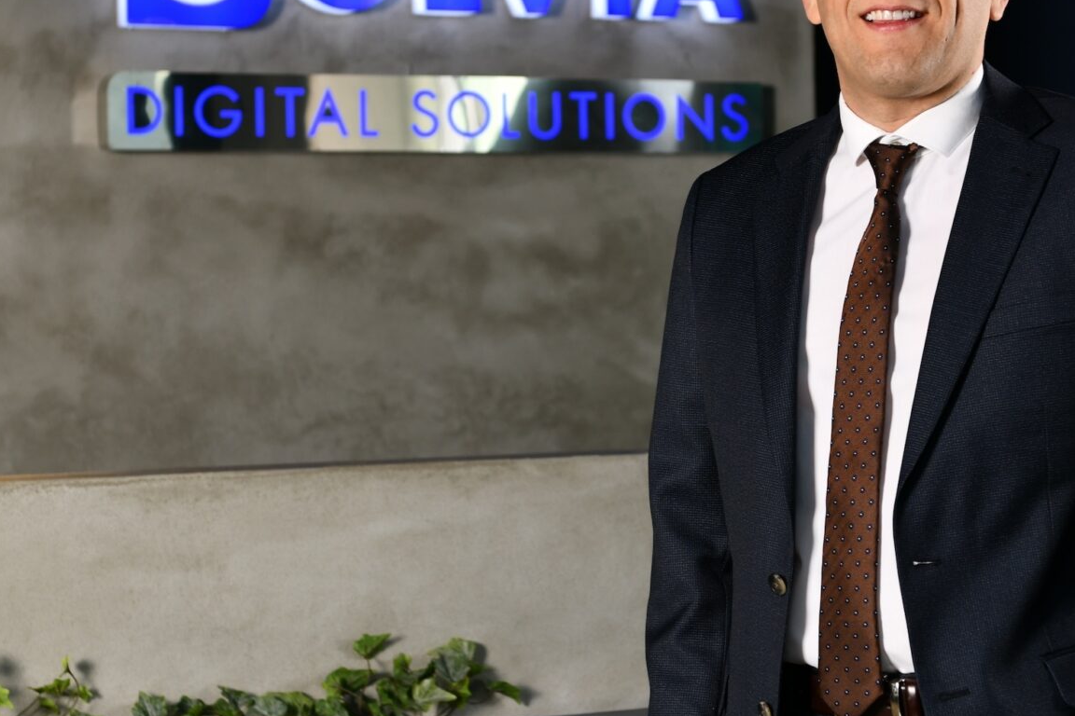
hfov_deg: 20.4
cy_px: 337
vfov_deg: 13.7
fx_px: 2986
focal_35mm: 100
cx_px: 621
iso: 125
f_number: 3.5
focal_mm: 45
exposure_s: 1/160
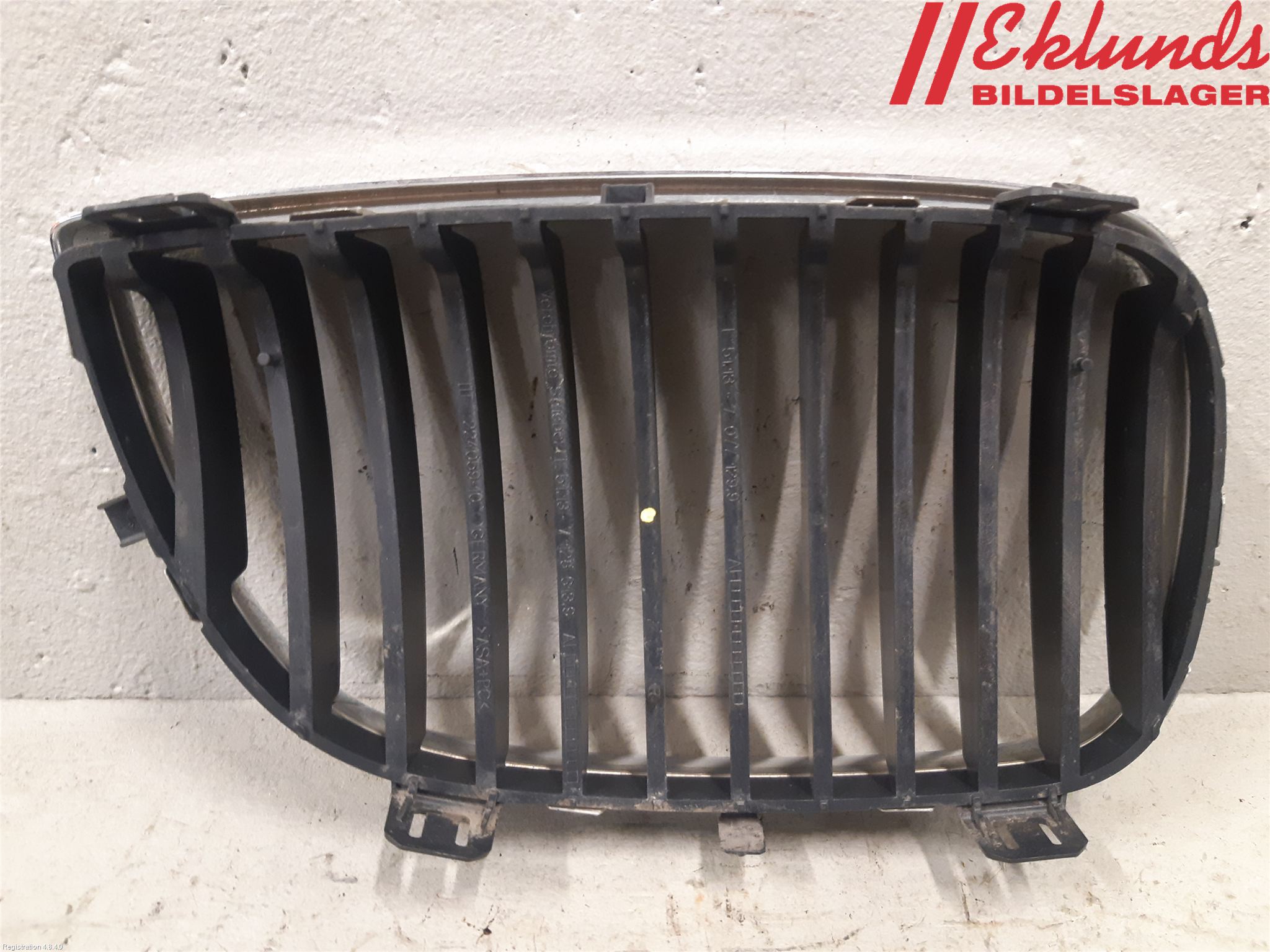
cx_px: 635
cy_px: 476
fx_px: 954
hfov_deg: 67.3
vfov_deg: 53.1
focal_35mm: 26
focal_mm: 3.93
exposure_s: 1/25
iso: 250
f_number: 1.7
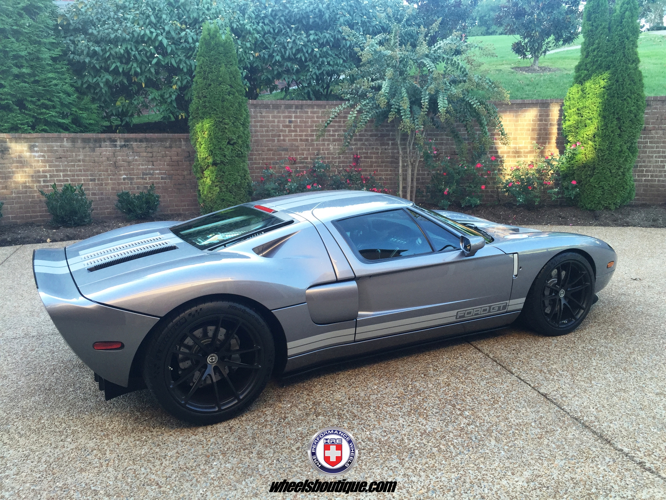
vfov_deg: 48.2
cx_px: 333
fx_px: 558
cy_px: 250
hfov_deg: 61.7
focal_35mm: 29
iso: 50
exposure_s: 1/120
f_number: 2.2
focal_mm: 4.15
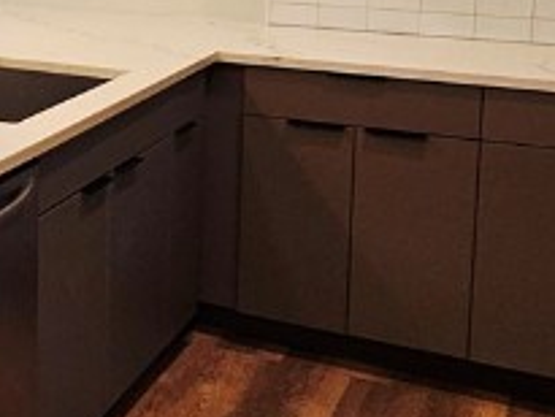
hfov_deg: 25.5
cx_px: -176
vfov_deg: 21.8
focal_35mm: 65
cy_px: 0
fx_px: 1043
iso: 64
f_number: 2.2
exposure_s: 1/60.2
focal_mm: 2.2
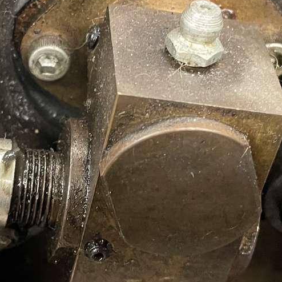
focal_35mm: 93
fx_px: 857
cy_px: 73
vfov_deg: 18.6
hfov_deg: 18.5
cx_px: 47
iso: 320
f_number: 1.6
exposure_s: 1/50
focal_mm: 4.2
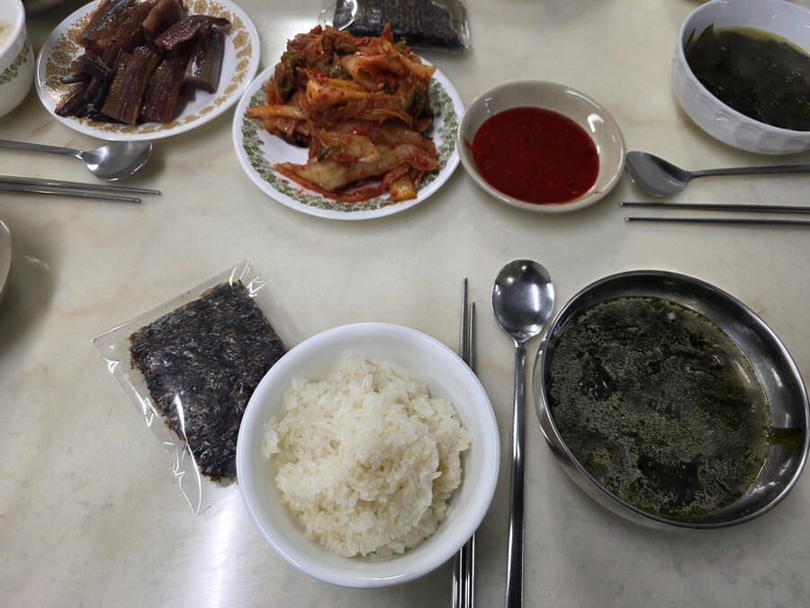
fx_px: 538
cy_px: 304
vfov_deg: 58.9
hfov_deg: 73.9
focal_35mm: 23
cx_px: 405
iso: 125
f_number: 1.7
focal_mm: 6.3
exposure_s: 1/60
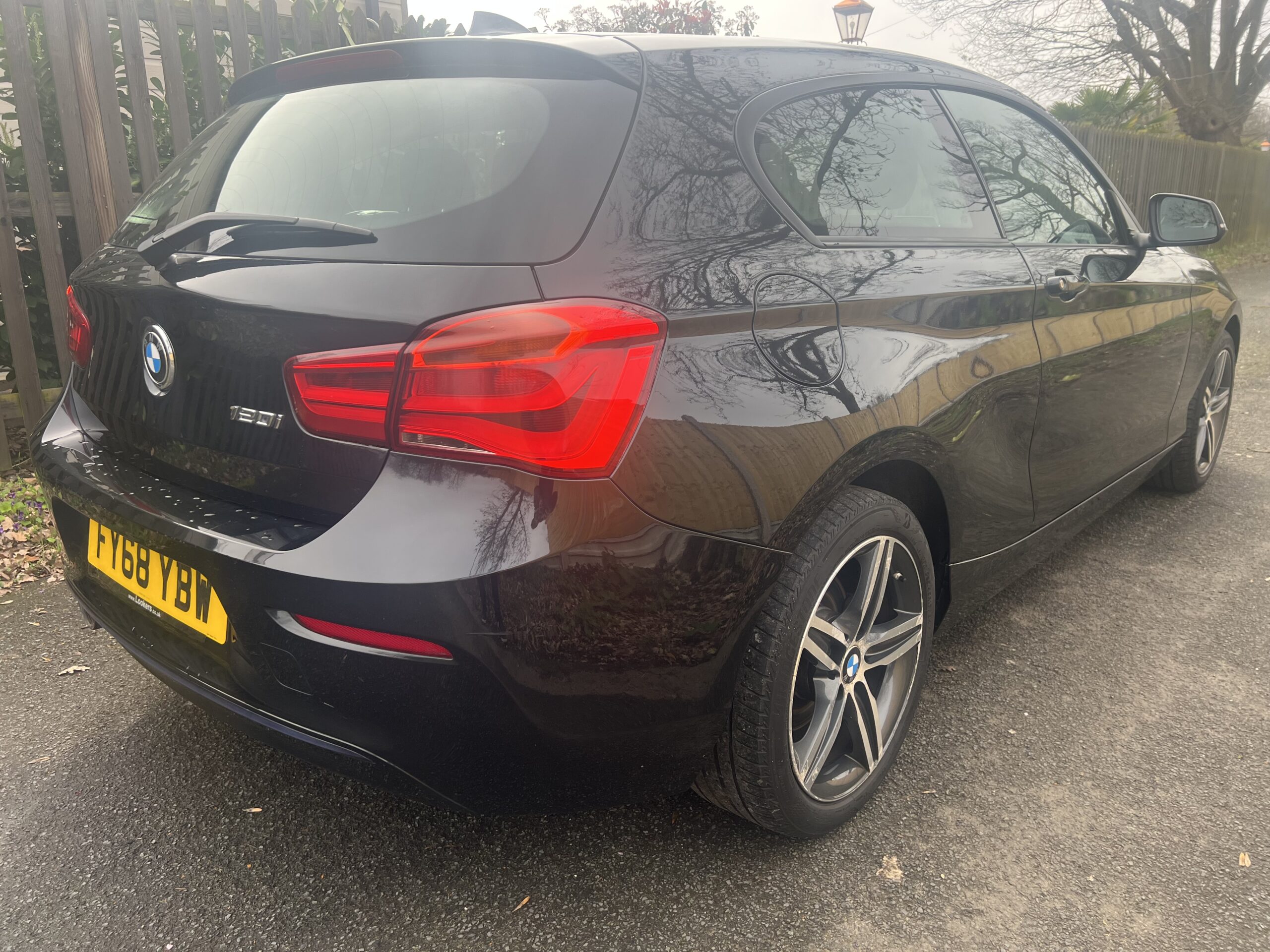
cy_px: 476
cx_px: 635
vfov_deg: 53.1
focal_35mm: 26
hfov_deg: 67.3
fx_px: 954
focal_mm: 5.7
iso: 50
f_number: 1.5
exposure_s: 1/646
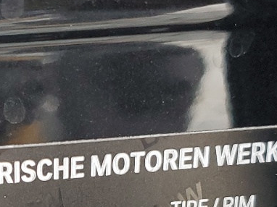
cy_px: 284
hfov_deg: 17.6
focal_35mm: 109
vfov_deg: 13.0
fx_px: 872
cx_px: -4
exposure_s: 1/120
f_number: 1.5
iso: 73
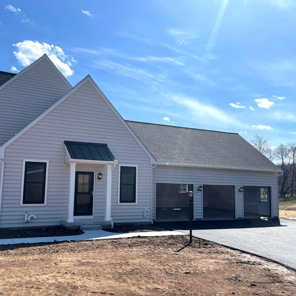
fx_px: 300
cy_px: 147
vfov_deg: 52.5
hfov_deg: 51.9
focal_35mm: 31
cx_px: 110
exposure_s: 1/6494
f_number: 1.6
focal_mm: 4.2
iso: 32
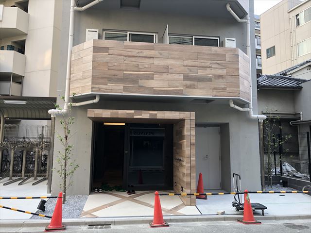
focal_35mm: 28
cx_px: 156
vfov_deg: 49.7
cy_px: 116
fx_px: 252
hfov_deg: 63.4
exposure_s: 1/120
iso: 25
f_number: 1.8
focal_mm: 3.99
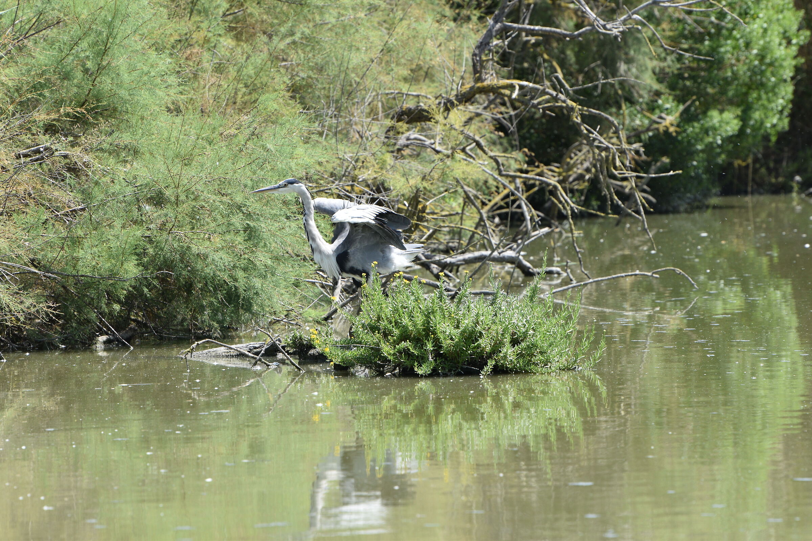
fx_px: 9473
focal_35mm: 420
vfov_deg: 3.3
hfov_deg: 4.9
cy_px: 270
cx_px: 406
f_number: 5.6
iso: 200
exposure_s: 1/500
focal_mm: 280
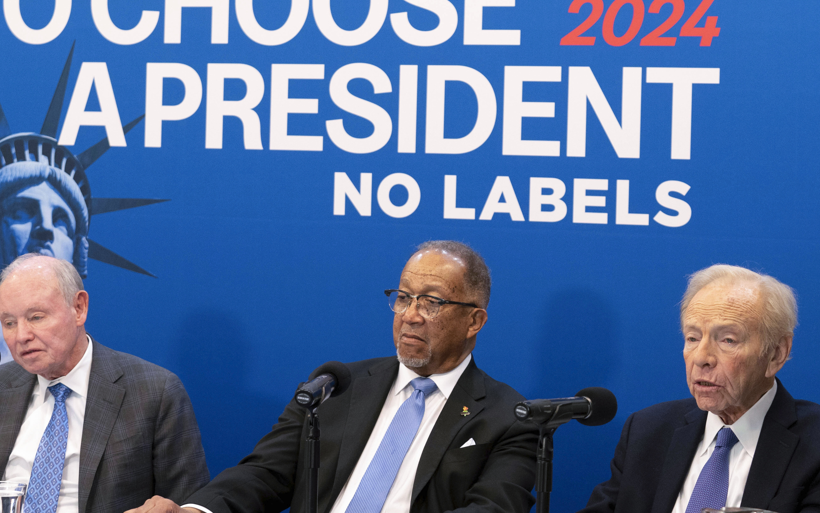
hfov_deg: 19.3
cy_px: 167
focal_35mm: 108
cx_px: 392
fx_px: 2414
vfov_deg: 12.1
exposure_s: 1/320
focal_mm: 70
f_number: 4
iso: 2000
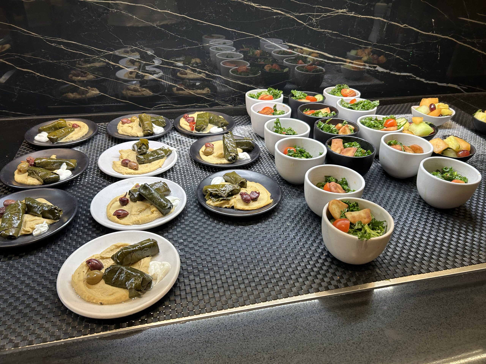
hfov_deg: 67.3
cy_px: 182
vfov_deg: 53.1
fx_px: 365
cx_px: 243
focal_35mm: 26
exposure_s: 1/77
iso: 125
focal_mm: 5.7
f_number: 1.5
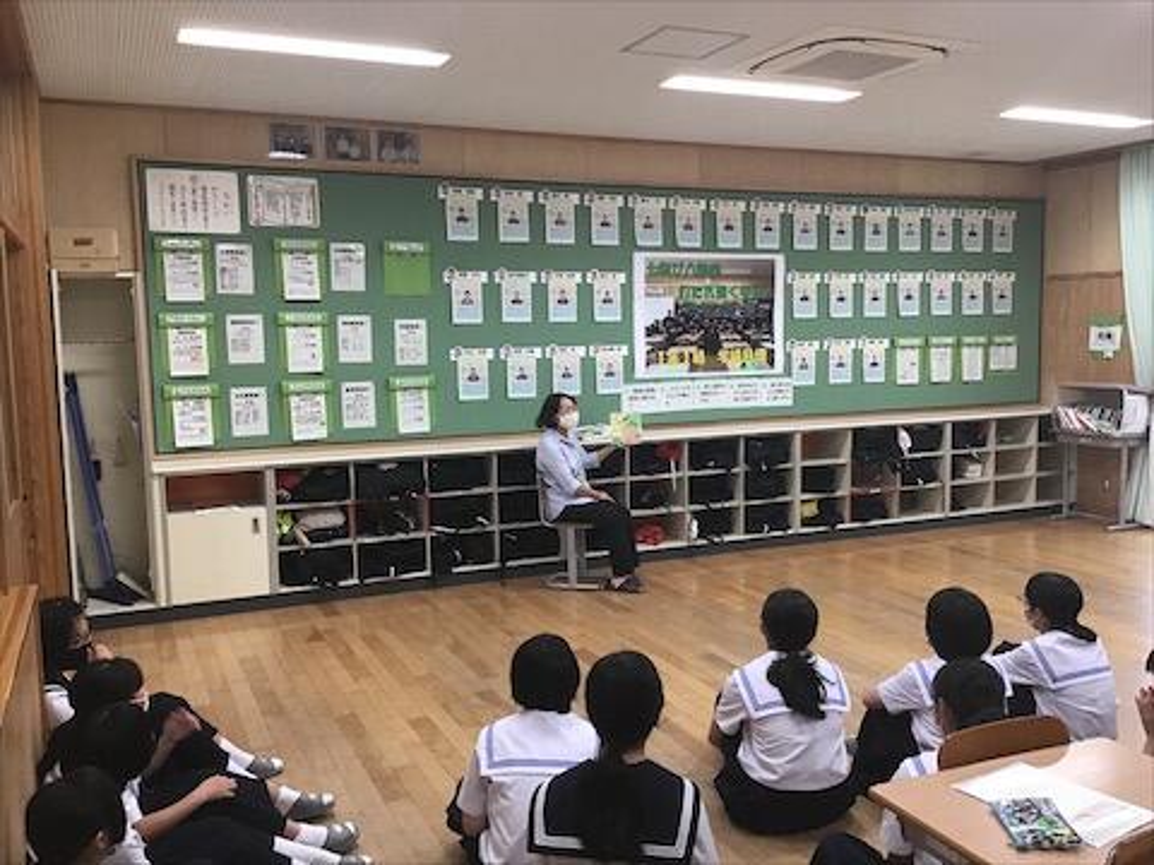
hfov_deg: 58.4
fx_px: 1033
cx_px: 577
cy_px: 432
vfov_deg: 45.4
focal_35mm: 31
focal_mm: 3.3
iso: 50
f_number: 2.4
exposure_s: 1/30
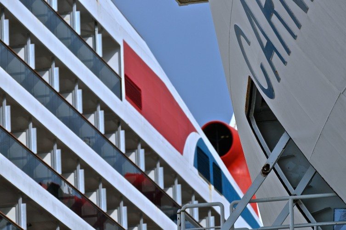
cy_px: 115
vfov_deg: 4.6
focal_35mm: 300
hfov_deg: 6.9
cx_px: 173
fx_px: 2880
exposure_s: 1/2000
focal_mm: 200
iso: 220
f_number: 5.6
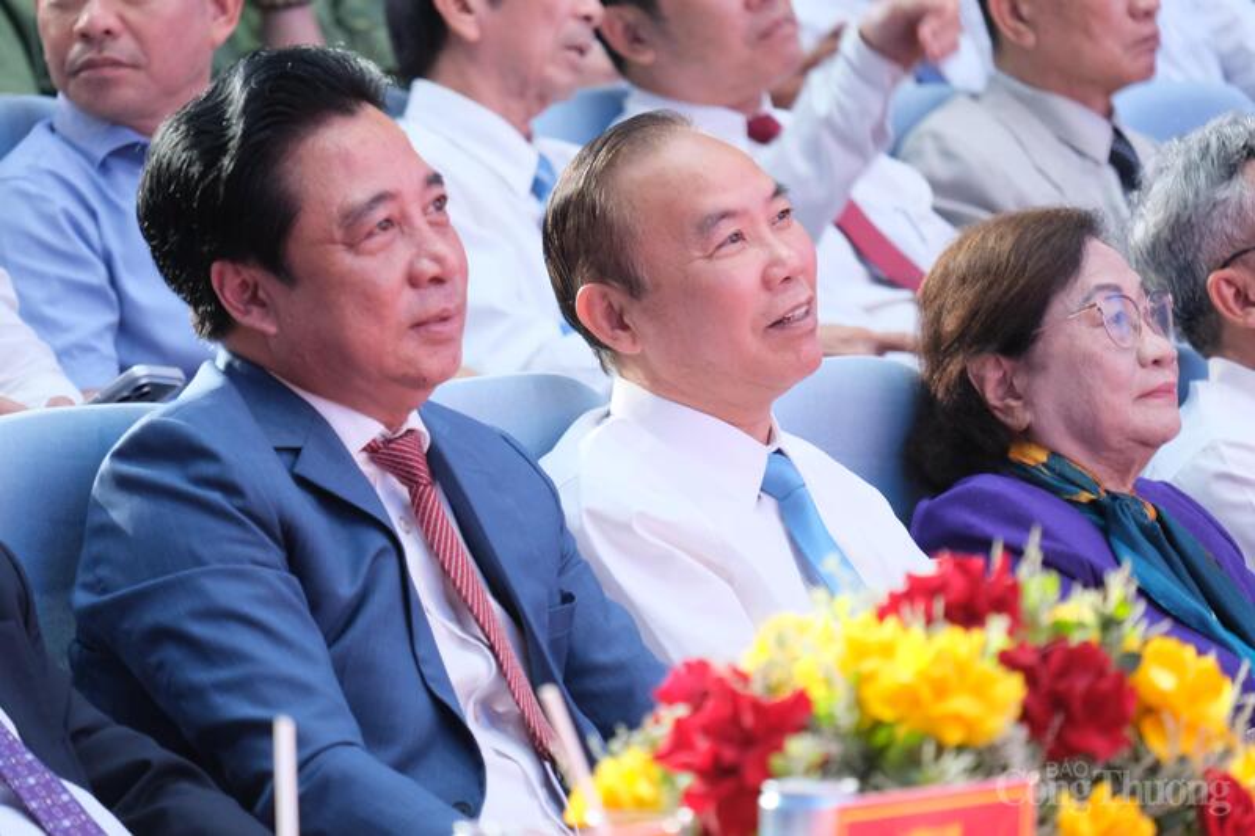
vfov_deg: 4.6
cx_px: 628
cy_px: 418
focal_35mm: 300
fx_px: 10456
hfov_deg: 6.9
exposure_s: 1/70
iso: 3200
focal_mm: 200
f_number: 4.8
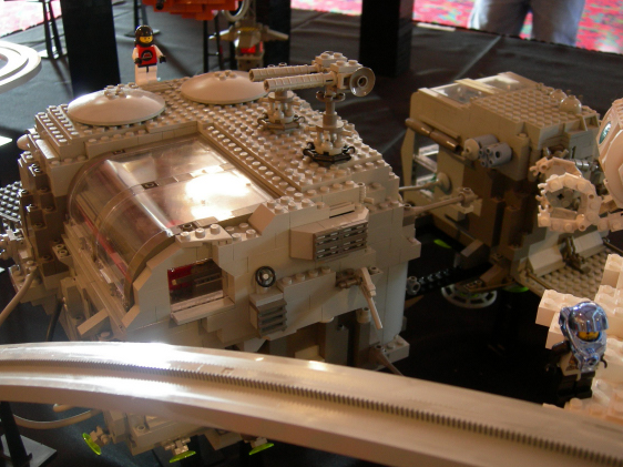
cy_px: 237
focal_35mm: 41
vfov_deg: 35.1
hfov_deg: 45.8
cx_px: 333
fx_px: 738
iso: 200
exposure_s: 1/2.9
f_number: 2.7
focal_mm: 7.5
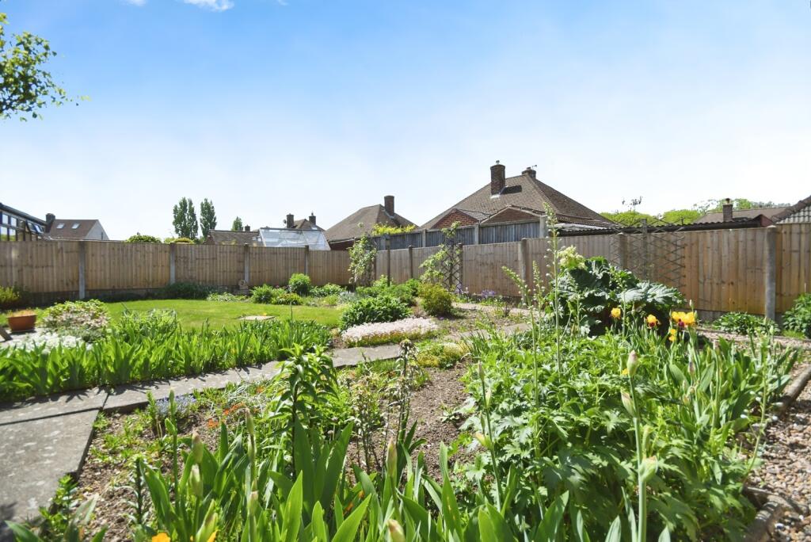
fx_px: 338
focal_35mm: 15
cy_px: 271
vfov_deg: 77.4
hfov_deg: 100.4
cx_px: 406
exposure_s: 1/1000
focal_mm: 10
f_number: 8
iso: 400
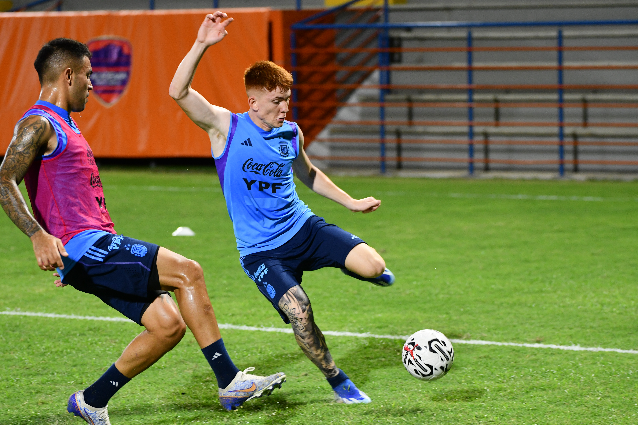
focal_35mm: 150
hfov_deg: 13.7
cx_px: 319
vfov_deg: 9.1
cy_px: 212
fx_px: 2658
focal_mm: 100
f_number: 2.8
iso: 1600
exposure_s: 1/800
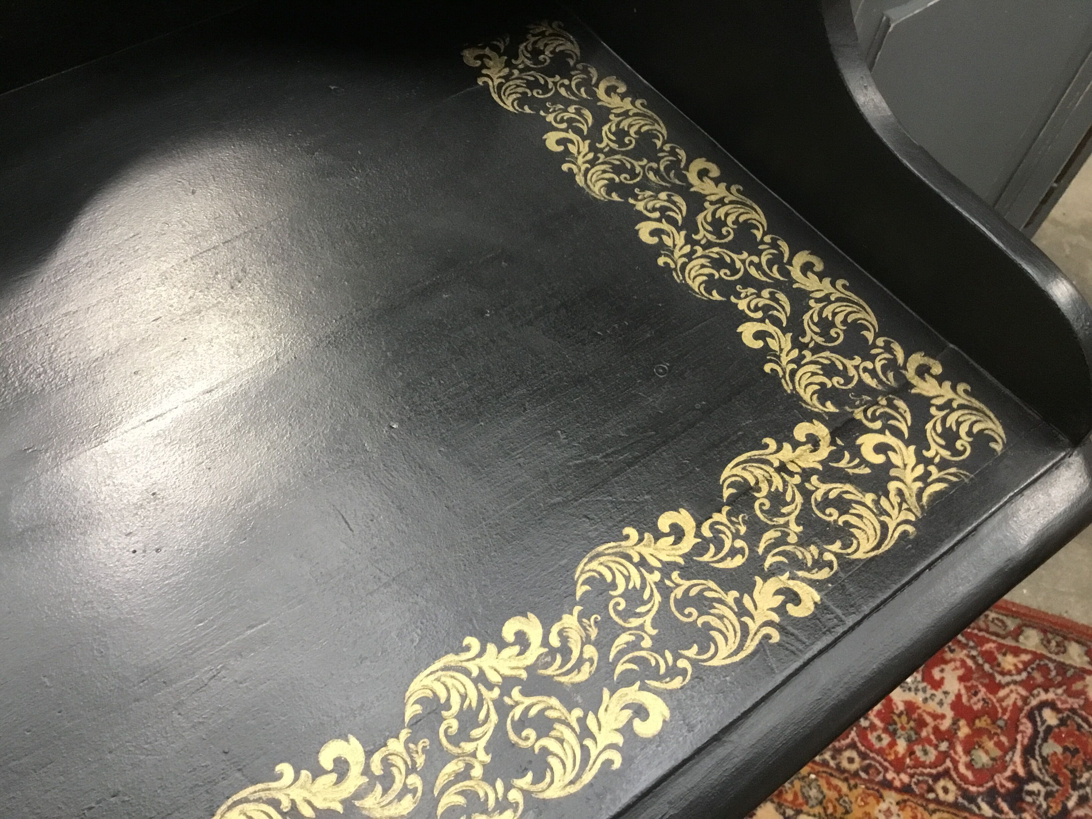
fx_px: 978
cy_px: 410
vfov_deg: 45.4
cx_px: 546
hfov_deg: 58.4
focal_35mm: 31
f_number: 2.4
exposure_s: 1/17
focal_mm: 3.3
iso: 200
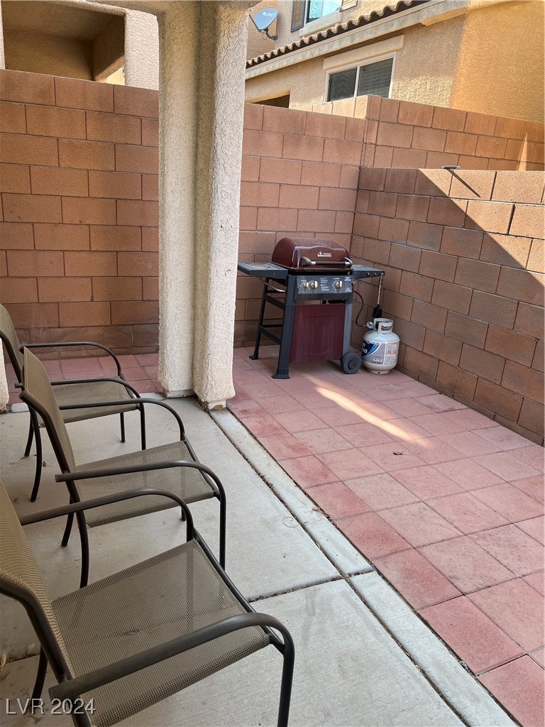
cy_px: 364
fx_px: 546
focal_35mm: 26
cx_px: 272
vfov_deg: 67.3
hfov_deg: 53.1
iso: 50
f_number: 1.5
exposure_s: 1/295
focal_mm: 5.7
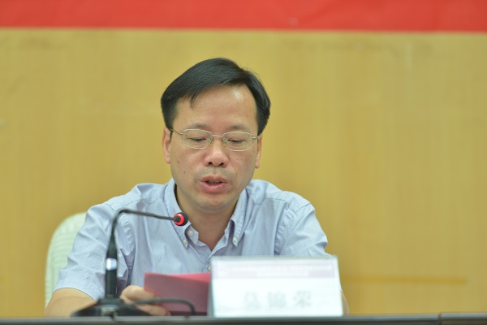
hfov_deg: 10.3
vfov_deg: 6.9
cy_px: 162
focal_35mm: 200
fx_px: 2705
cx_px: 244
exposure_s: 1/80
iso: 400
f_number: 2.8
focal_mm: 200
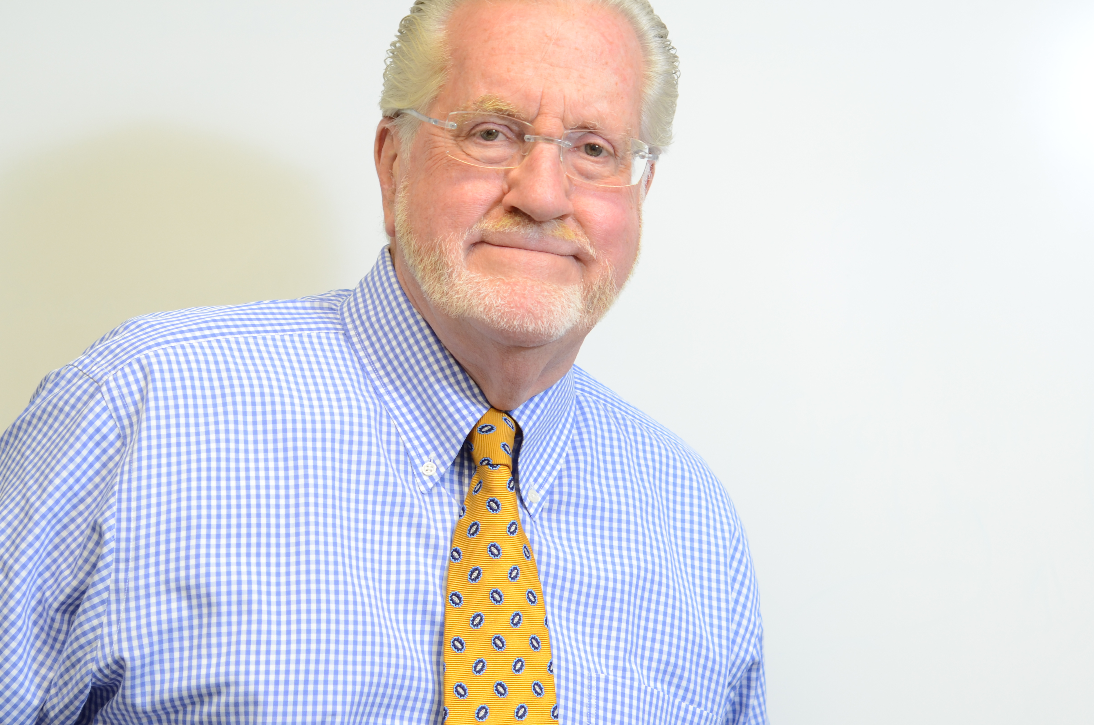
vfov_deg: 13.9
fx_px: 2972
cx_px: 541
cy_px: 372
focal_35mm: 98
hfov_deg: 20.9
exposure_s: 1/60
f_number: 4
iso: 320
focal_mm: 50
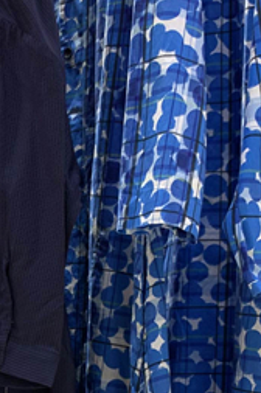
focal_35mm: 107
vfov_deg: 18.4
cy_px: 436
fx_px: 1167
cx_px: -61
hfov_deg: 12.4
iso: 32
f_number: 1.8
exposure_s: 1/121
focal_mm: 4.25
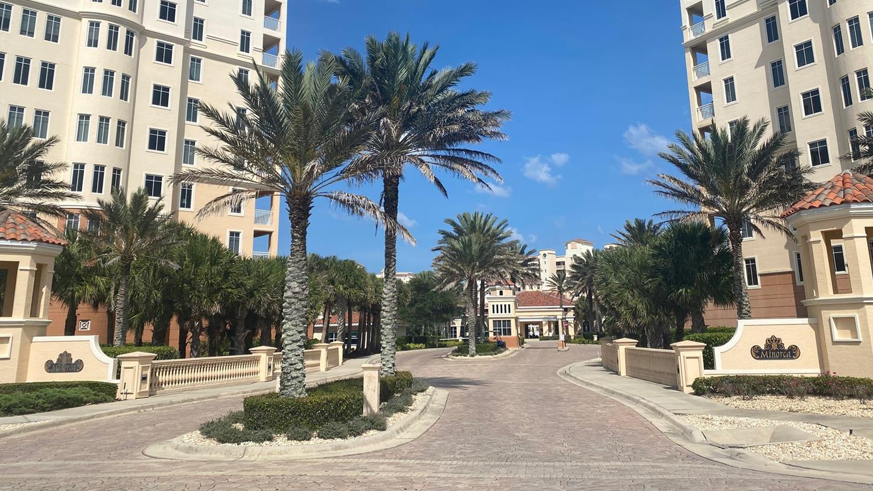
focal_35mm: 31
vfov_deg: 37.2
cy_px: 148
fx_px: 718
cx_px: 462
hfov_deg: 62.6
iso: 32
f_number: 1.8
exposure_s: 1/5236
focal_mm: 4.25
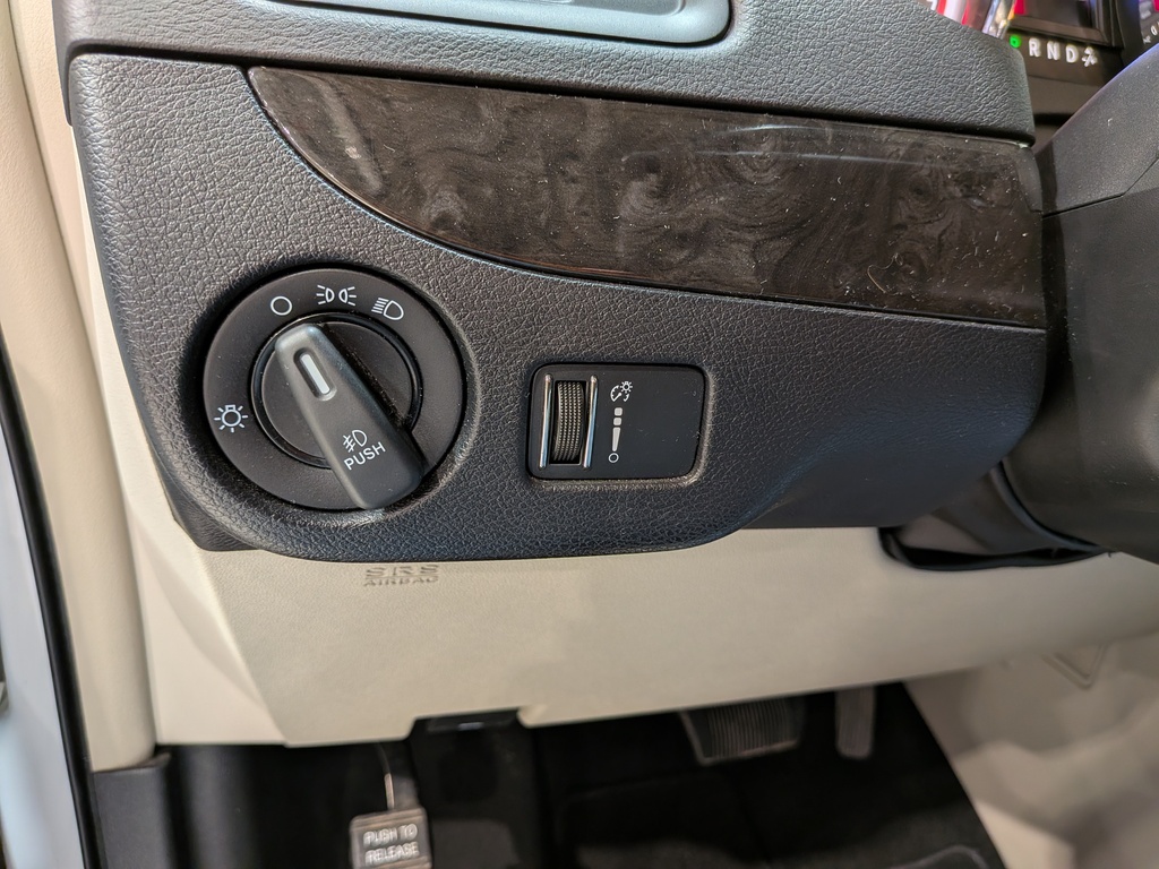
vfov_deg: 56.8
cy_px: 434
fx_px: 804
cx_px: 580
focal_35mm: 24
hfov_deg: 71.6
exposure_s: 1/32.5
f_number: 1.7
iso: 26
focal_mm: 4.53
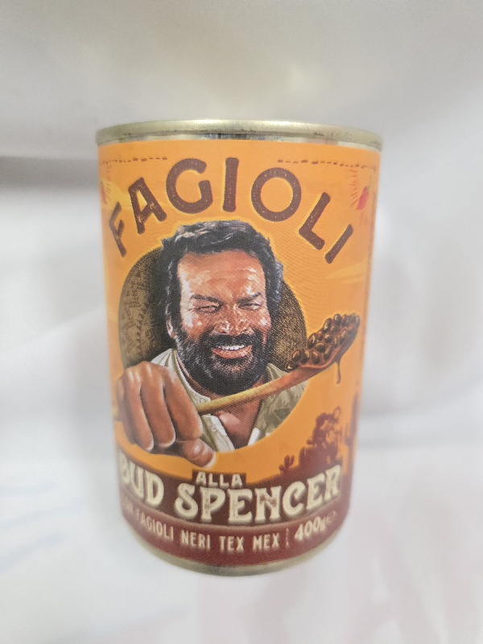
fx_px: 428
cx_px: 242
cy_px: 322
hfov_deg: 58.9
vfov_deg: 73.9
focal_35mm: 23
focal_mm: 6.3
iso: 800
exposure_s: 1/101
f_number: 1.7
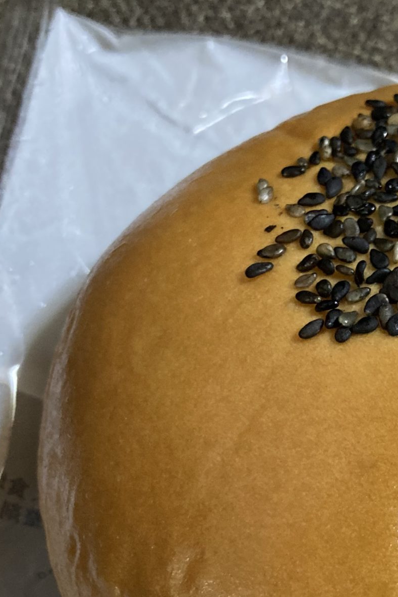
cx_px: 408
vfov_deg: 31.5
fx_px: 1044
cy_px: 427
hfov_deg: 20.8
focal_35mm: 63
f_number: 1.8
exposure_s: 1/50
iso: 250
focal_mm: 3.99
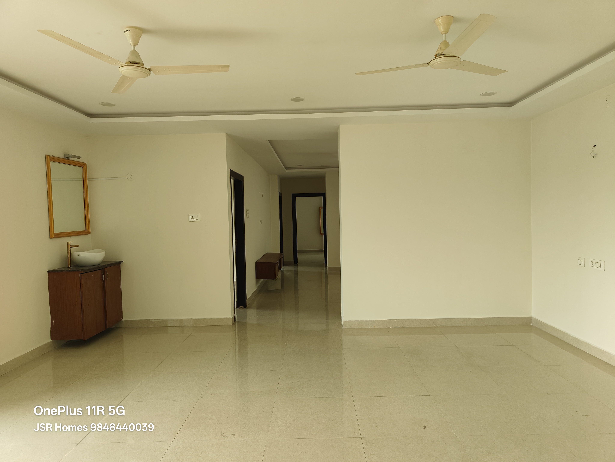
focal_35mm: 24
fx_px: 426
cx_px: 308
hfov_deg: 71.6
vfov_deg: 56.8
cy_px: 231
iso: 80
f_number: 1.8
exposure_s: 1/100
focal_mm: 5.59
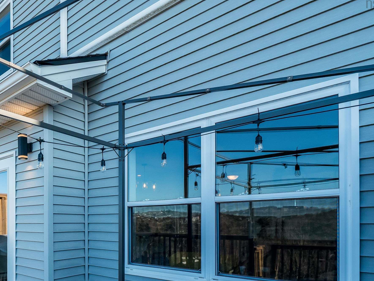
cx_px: 78
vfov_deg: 52.6
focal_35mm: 25
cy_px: 209
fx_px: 270
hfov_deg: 63.7
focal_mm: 10
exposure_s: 1/500
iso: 400
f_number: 6.3
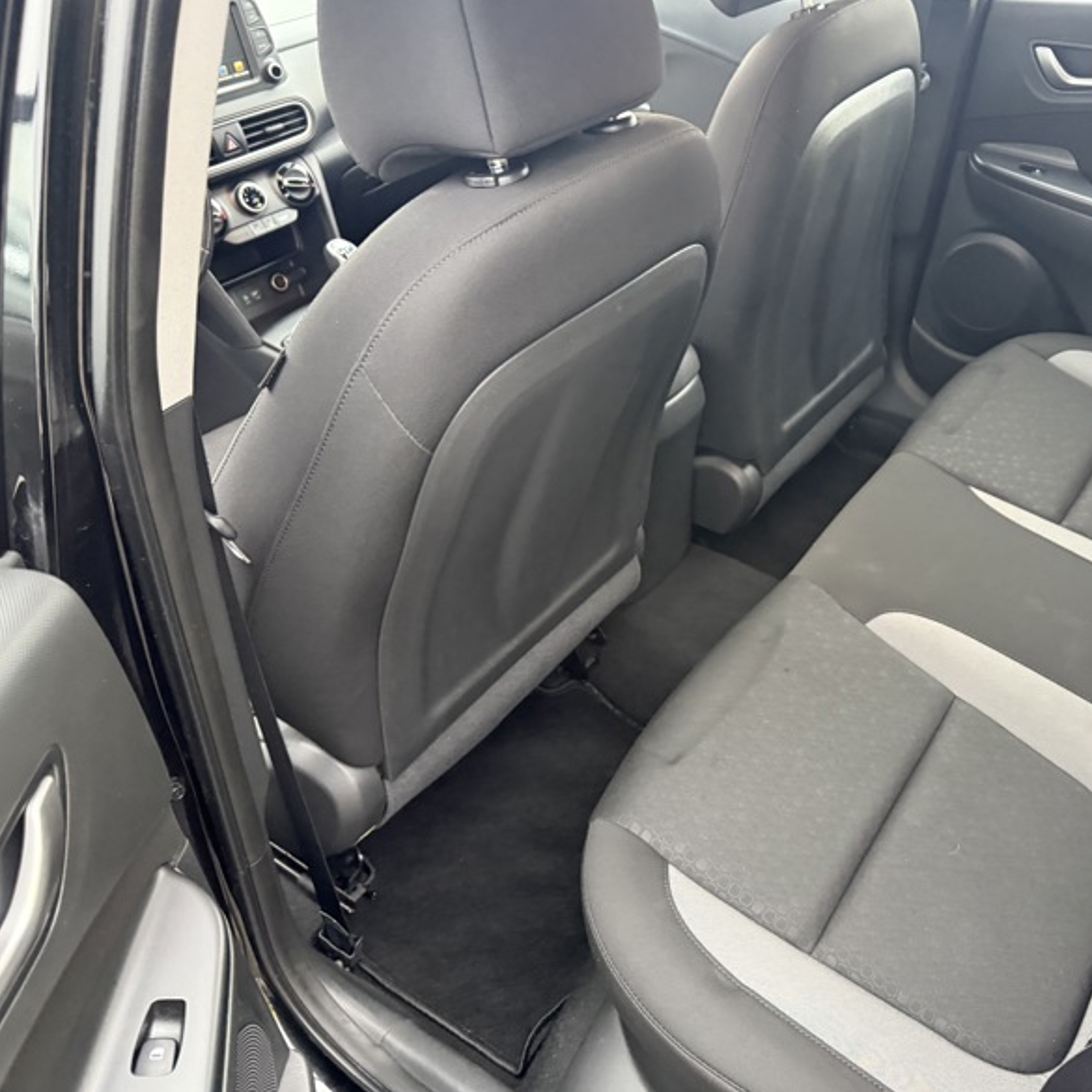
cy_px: 538
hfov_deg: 54.5
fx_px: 1035
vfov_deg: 55.6
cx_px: 724
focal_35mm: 29
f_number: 1.78
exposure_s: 1/60
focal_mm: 6.76
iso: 800
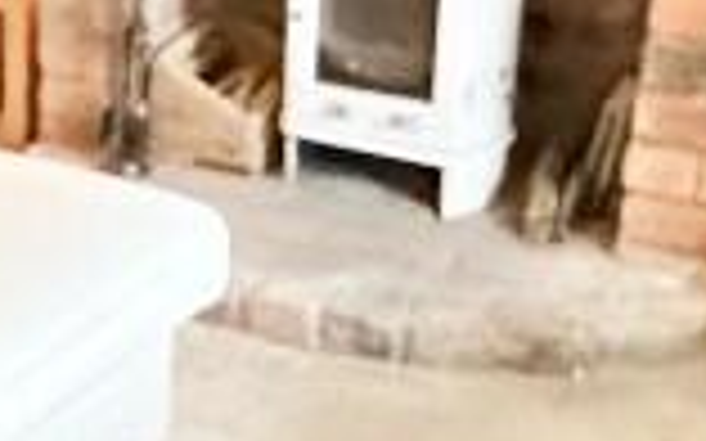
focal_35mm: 97
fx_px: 1866
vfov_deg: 13.5
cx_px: -94
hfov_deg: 20.3
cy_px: 279
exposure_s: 1/25
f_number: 2.2
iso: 1250
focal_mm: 2.22
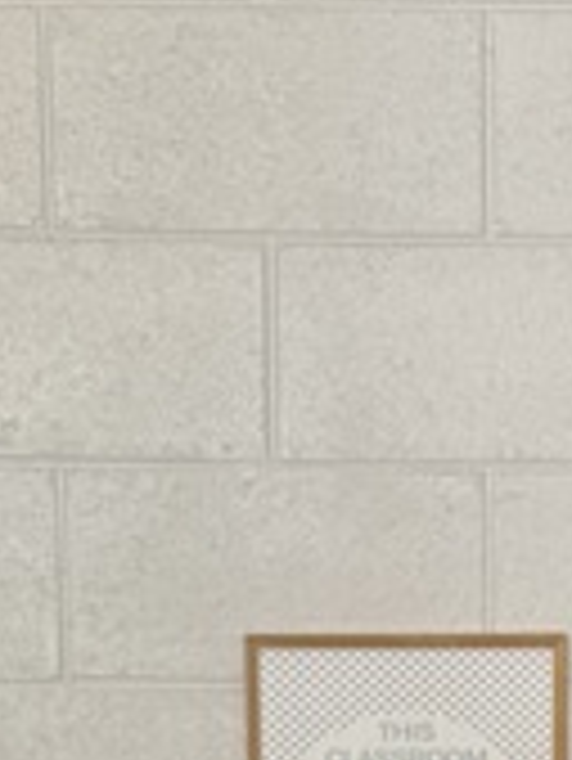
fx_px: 3191
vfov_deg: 12.5
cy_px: 1331
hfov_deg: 10.2
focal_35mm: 145
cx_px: 464
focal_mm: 6.76
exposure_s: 1/60
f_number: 1.78
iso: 320
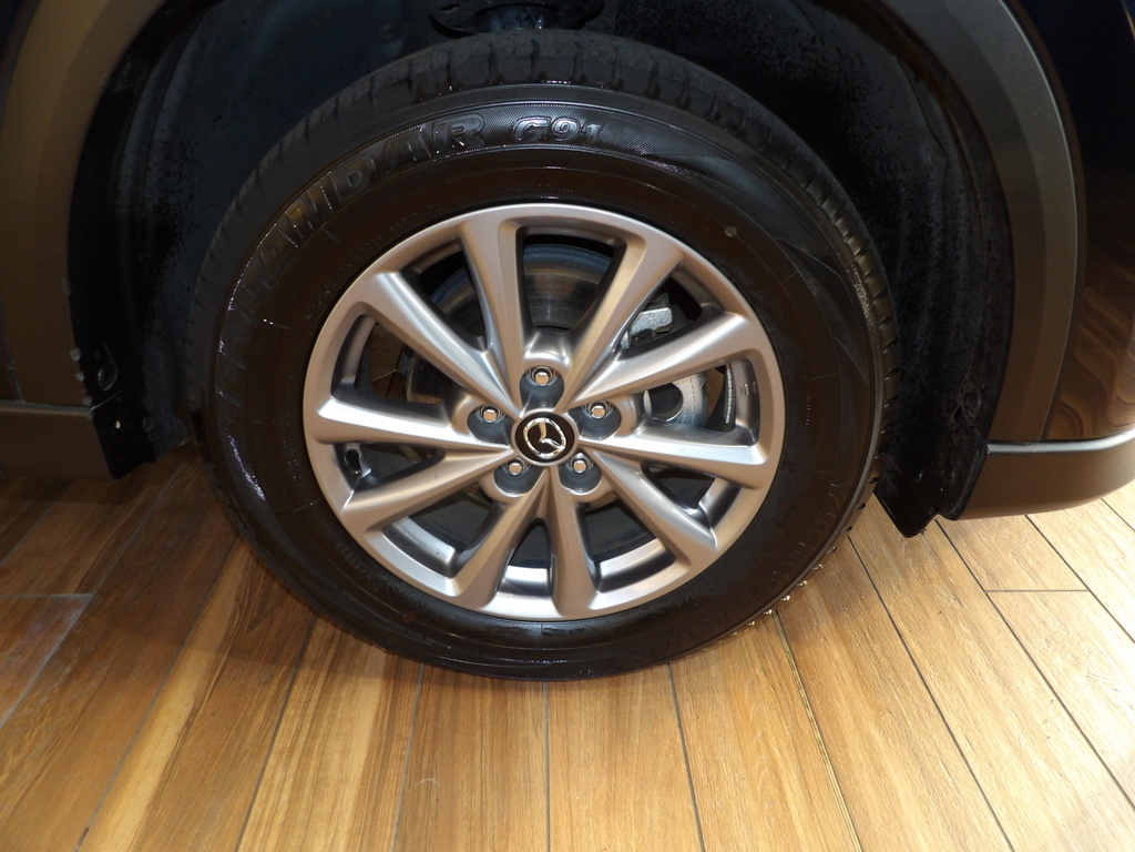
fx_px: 787
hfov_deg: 71.6
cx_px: 568
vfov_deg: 56.8
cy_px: 426
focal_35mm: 24
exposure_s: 1/31
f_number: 3.2
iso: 200
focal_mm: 4.3
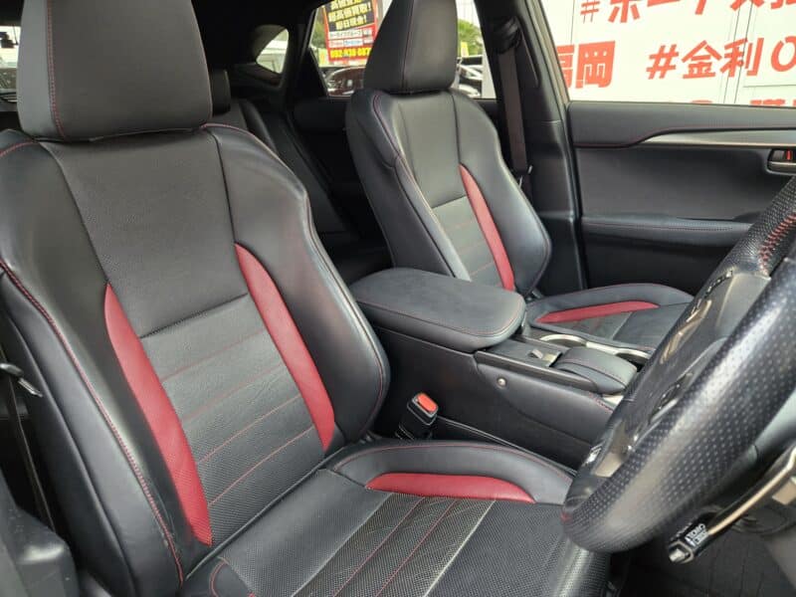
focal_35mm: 23
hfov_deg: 73.9
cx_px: 398
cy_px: 298
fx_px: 529
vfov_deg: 58.9
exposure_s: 1/100
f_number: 1.8
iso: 640
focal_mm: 5.4
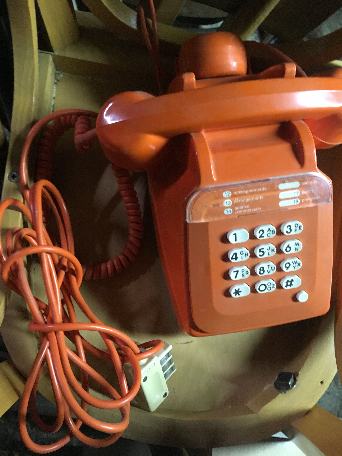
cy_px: 228
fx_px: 382
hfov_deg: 48.2
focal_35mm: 29
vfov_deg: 61.7
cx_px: 171
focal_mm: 4.15
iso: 400
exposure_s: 1/17
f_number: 2.2
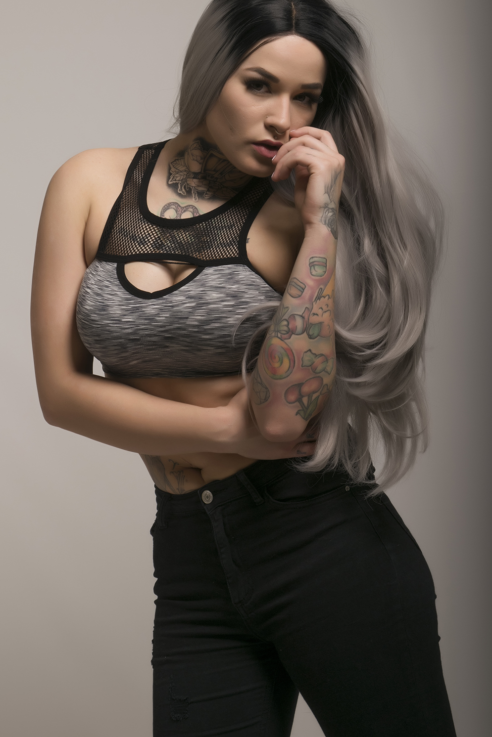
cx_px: 258
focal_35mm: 89
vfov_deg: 23.0
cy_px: 351
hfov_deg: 15.4
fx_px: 1815
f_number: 14
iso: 200
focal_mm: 55
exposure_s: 1/200
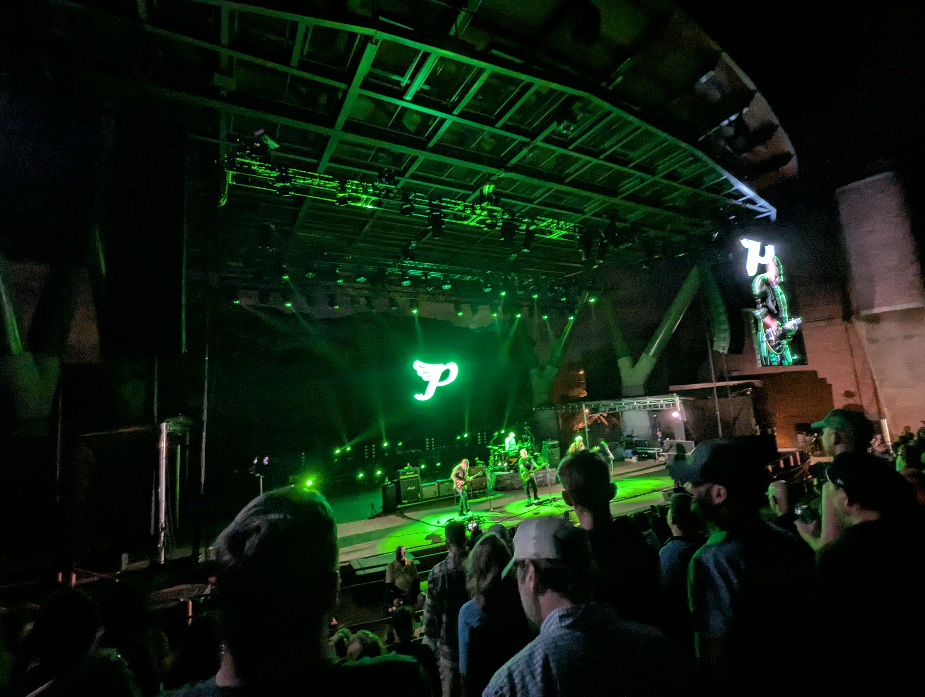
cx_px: 462
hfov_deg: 94.4
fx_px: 428
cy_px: 348
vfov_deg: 78.2
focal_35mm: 16
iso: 305
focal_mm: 2.35
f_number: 2.2
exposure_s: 1/14.9
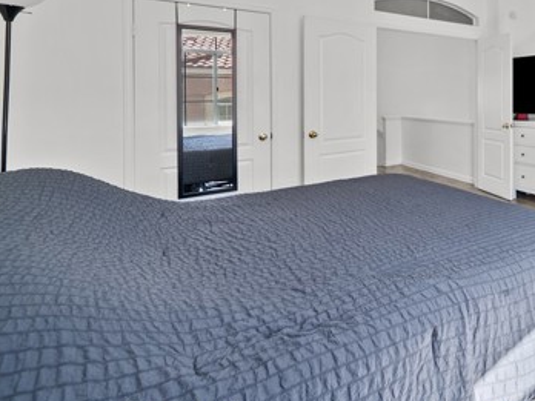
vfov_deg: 56.5
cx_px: 487
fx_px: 355
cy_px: 110
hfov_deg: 61.5
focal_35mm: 23
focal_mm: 13
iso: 160
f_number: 9
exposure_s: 1/10
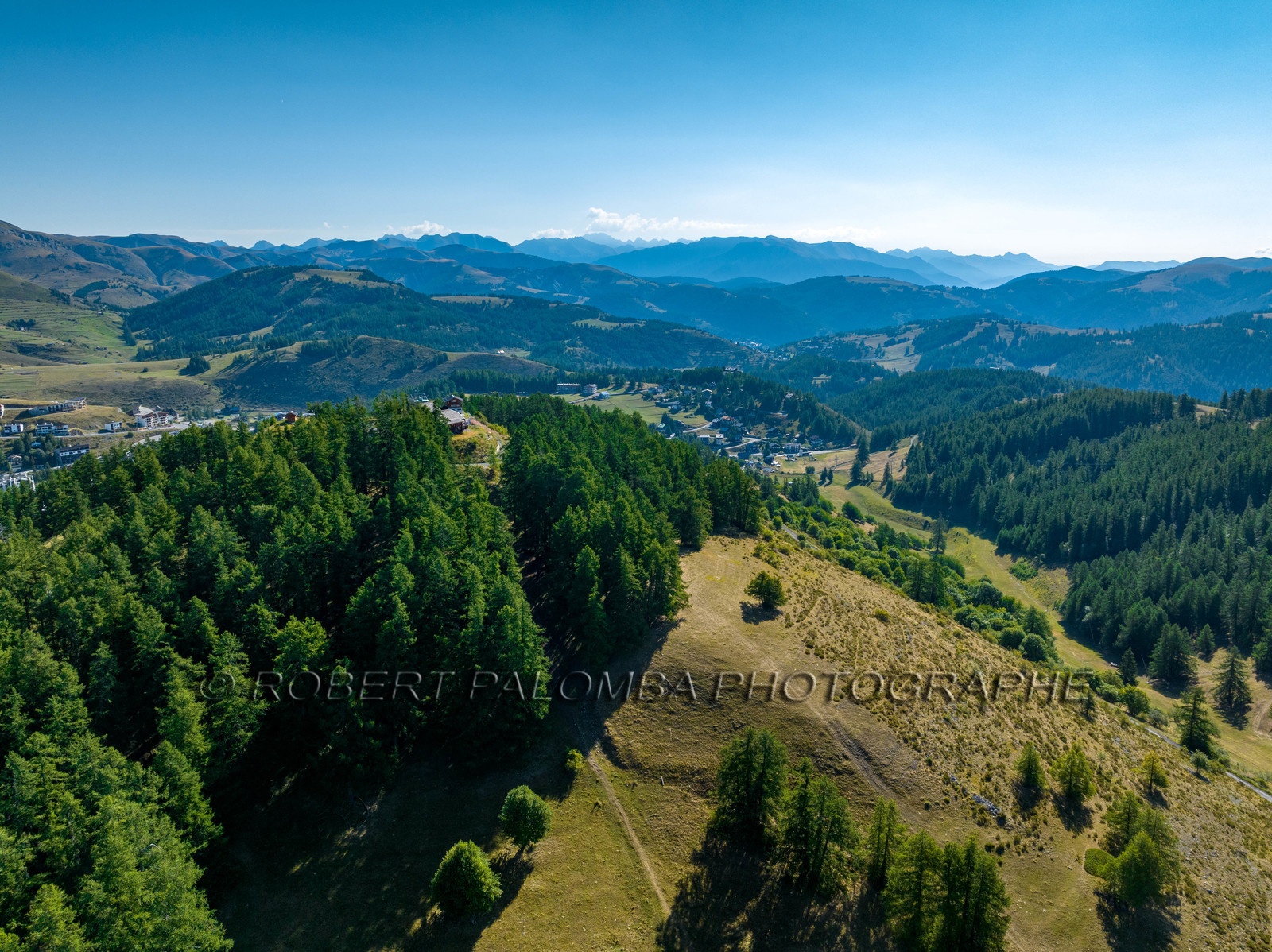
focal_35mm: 24
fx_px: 881
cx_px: 636
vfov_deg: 56.8
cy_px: 476
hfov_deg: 71.6
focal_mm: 12.3
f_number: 8
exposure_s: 1/320
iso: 100
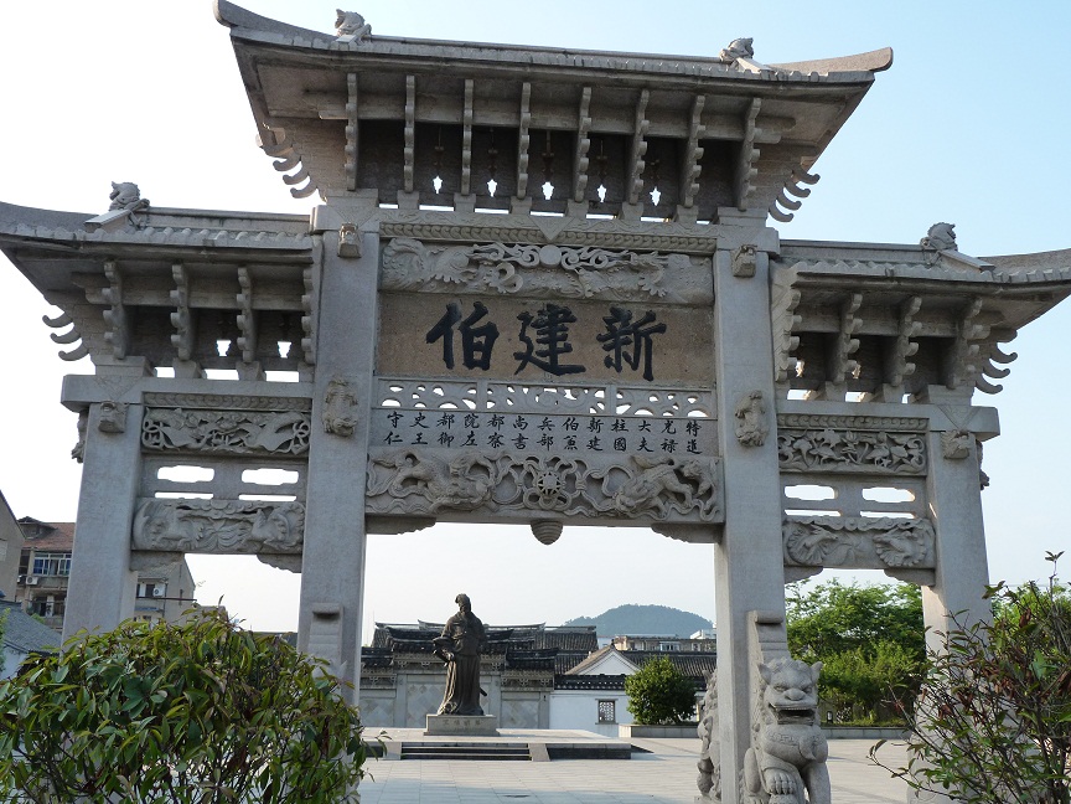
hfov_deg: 54.0
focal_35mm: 34
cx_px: 536
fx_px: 1052
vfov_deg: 41.8
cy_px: 402
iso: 125
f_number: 4
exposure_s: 1/200
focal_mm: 6.1
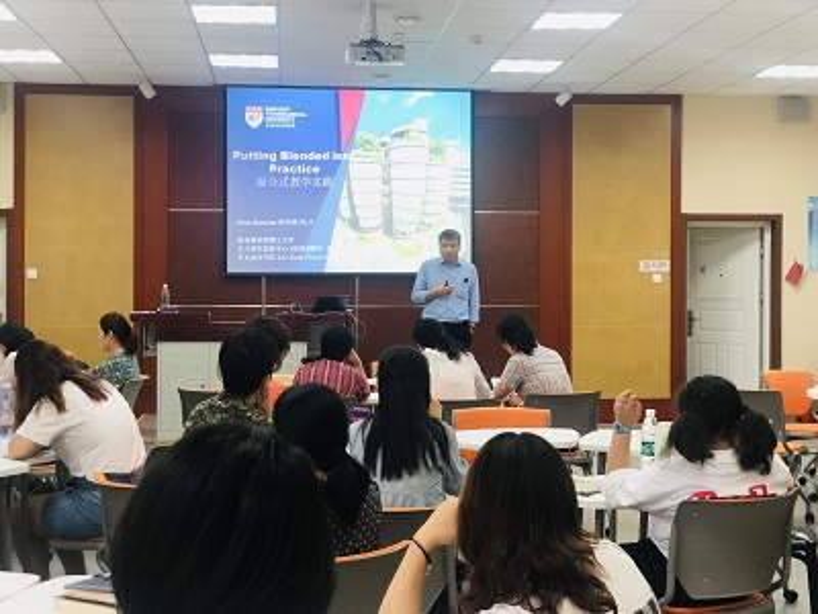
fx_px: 1229
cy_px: 307
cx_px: 409
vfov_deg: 28.0
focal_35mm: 52
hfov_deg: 36.8
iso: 100
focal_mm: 6
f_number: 2.4
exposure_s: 1/33
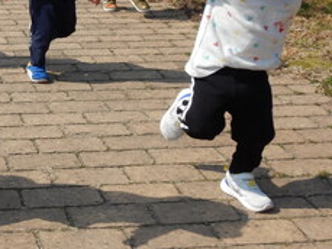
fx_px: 729
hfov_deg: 24.1
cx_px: -25
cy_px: 43
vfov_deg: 19.2
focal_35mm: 76
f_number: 4.1
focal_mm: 5.1
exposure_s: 1/1000
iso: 125
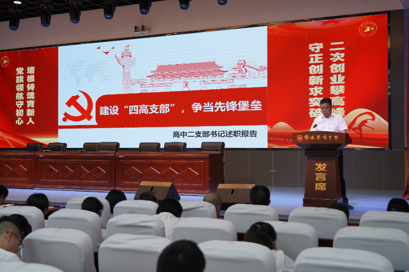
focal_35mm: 46
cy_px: 136
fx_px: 522
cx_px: 204
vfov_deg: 29.2
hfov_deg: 42.8
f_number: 4
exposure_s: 1/50
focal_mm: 46
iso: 250
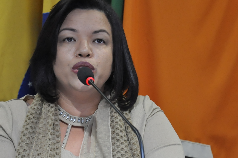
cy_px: 101
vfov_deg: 6.2
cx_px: 98
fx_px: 1453
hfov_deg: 9.4
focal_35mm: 220
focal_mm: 92
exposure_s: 1/100
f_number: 5.6
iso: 2000
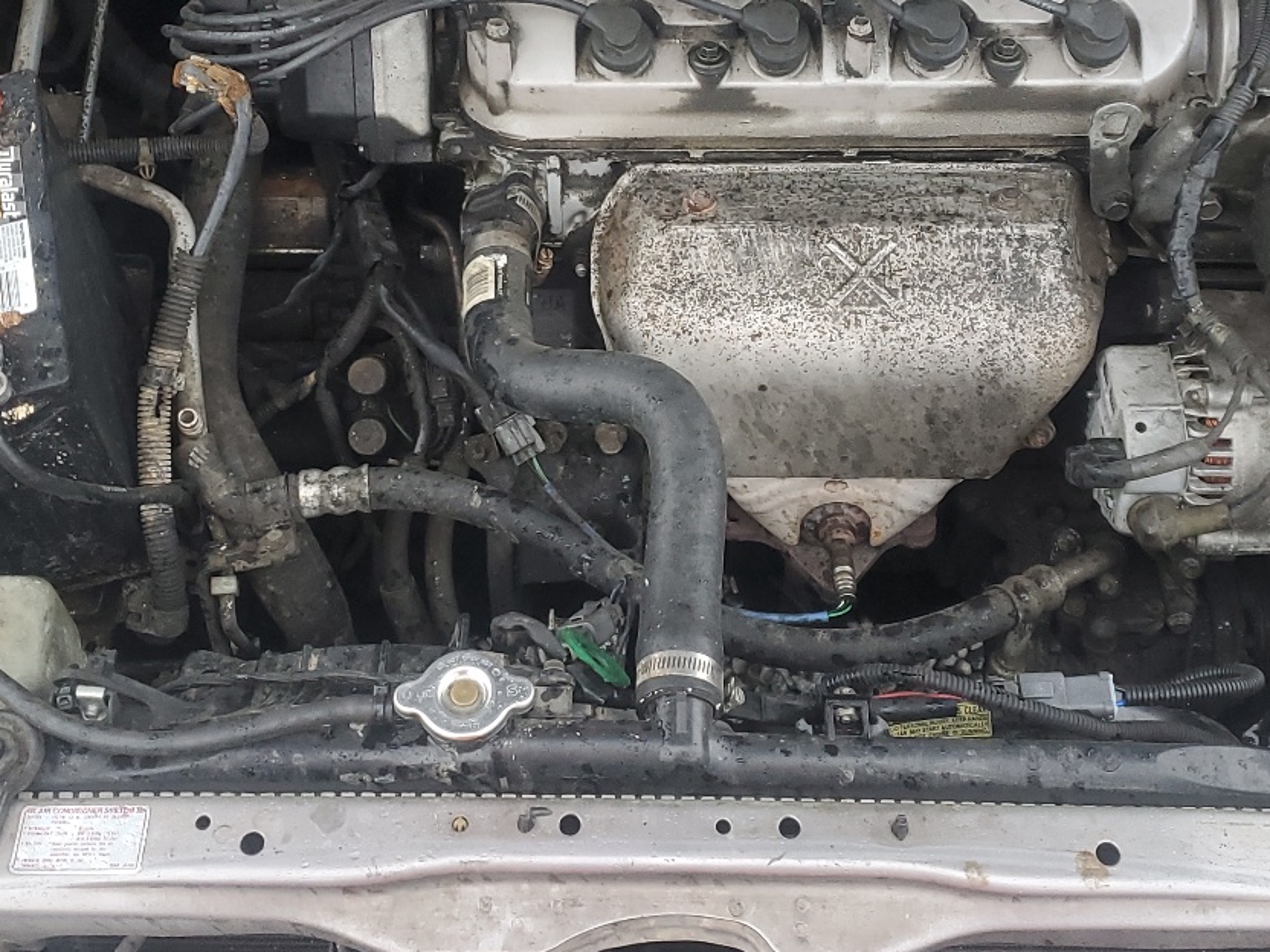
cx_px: 662
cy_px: 328
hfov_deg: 38.2
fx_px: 1834
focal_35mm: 50
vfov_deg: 28.9
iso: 78
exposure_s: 1/60.2
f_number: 1.5
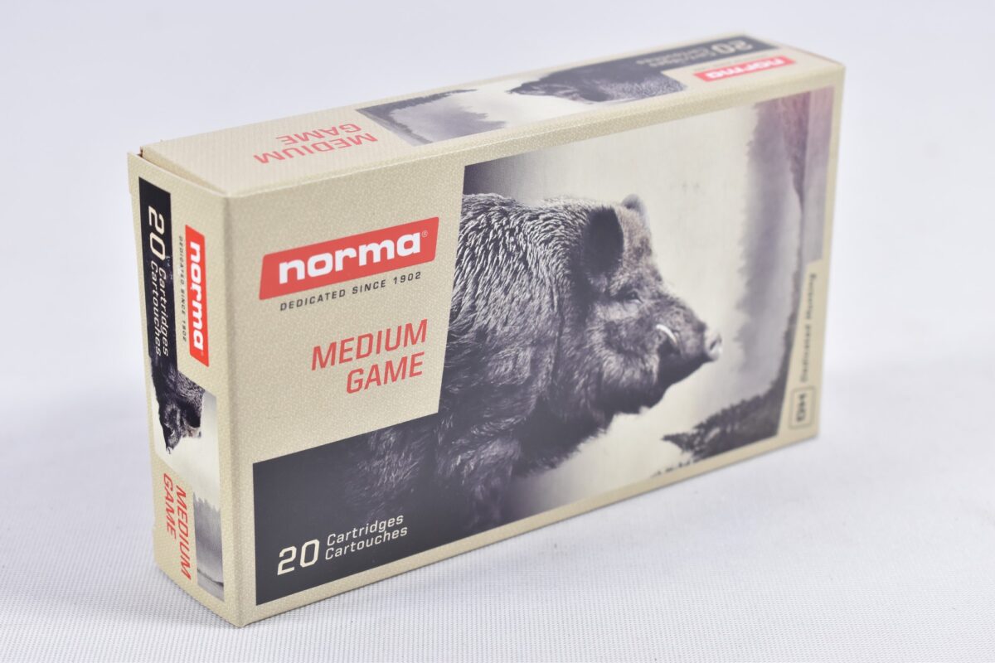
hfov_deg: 24.6
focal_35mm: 82
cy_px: 332
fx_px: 2280
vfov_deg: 16.6
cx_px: 498
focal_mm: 55
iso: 640
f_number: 5.6
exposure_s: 1/50
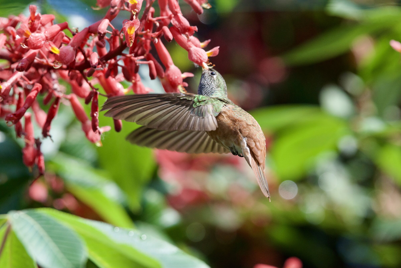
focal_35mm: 500
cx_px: 200
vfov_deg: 2.8
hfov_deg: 4.1
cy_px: 134
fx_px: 5571
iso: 2800
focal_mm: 500
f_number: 8
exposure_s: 1/1600
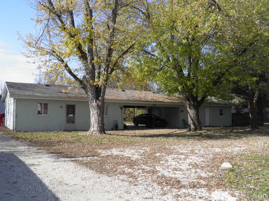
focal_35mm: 30
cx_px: 134
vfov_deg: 46.8
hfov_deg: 60.0
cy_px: 100
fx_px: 233
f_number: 5.9
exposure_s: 1/125
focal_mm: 5.5
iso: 50
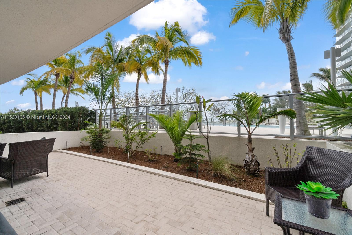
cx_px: 176
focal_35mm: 15
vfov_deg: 77.3
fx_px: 147
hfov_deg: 100.4
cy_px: 118
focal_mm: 10
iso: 250
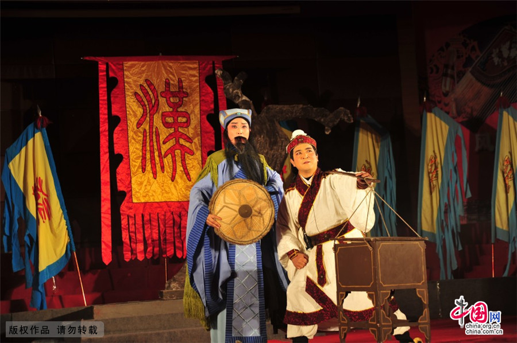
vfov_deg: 19.4
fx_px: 1004
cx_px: 258
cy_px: 172
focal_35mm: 70
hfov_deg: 28.9
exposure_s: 1/125
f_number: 5.6
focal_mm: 70
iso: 200
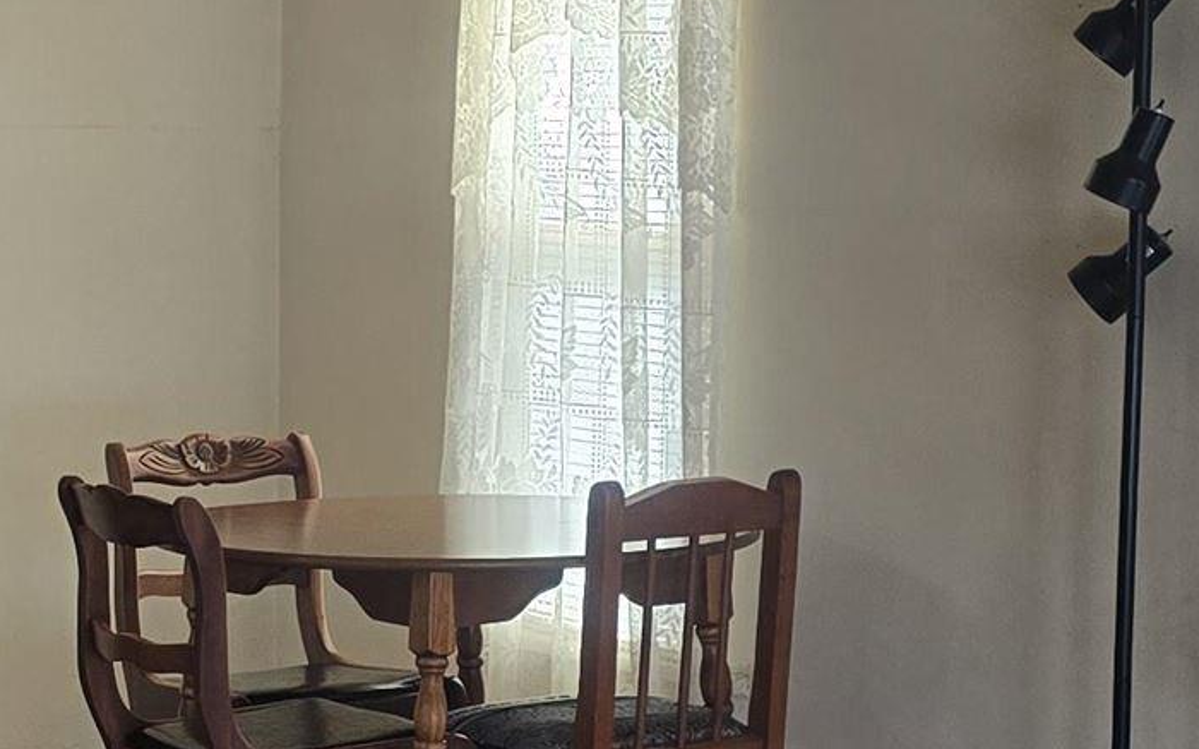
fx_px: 3495
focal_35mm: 107
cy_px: 506
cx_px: 504
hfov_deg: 19.5
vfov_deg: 12.2
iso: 125
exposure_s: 1/120
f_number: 1.7
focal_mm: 6.3
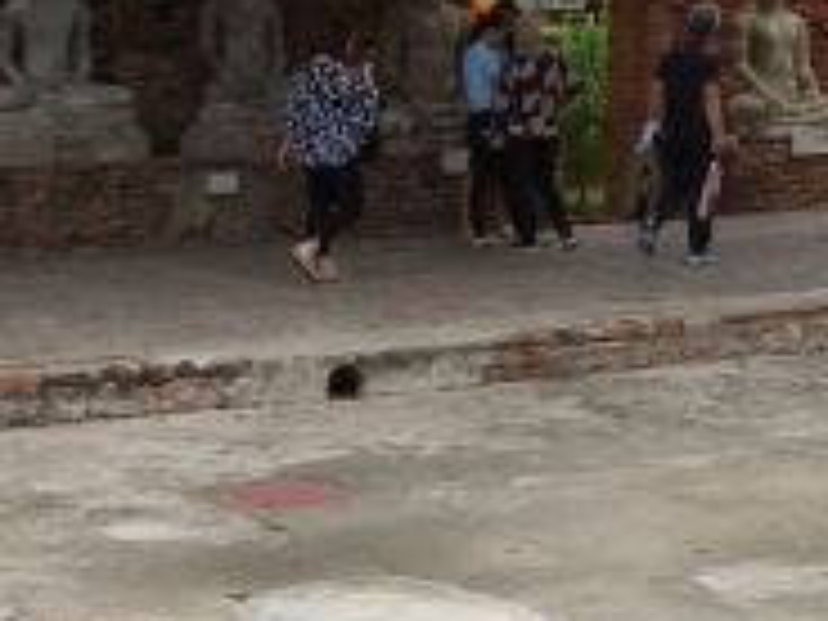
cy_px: -137
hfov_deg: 16.0
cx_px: 1044
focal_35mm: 117
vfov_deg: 12.4
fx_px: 2799
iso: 125
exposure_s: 1/400
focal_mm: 10.4
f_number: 5.6
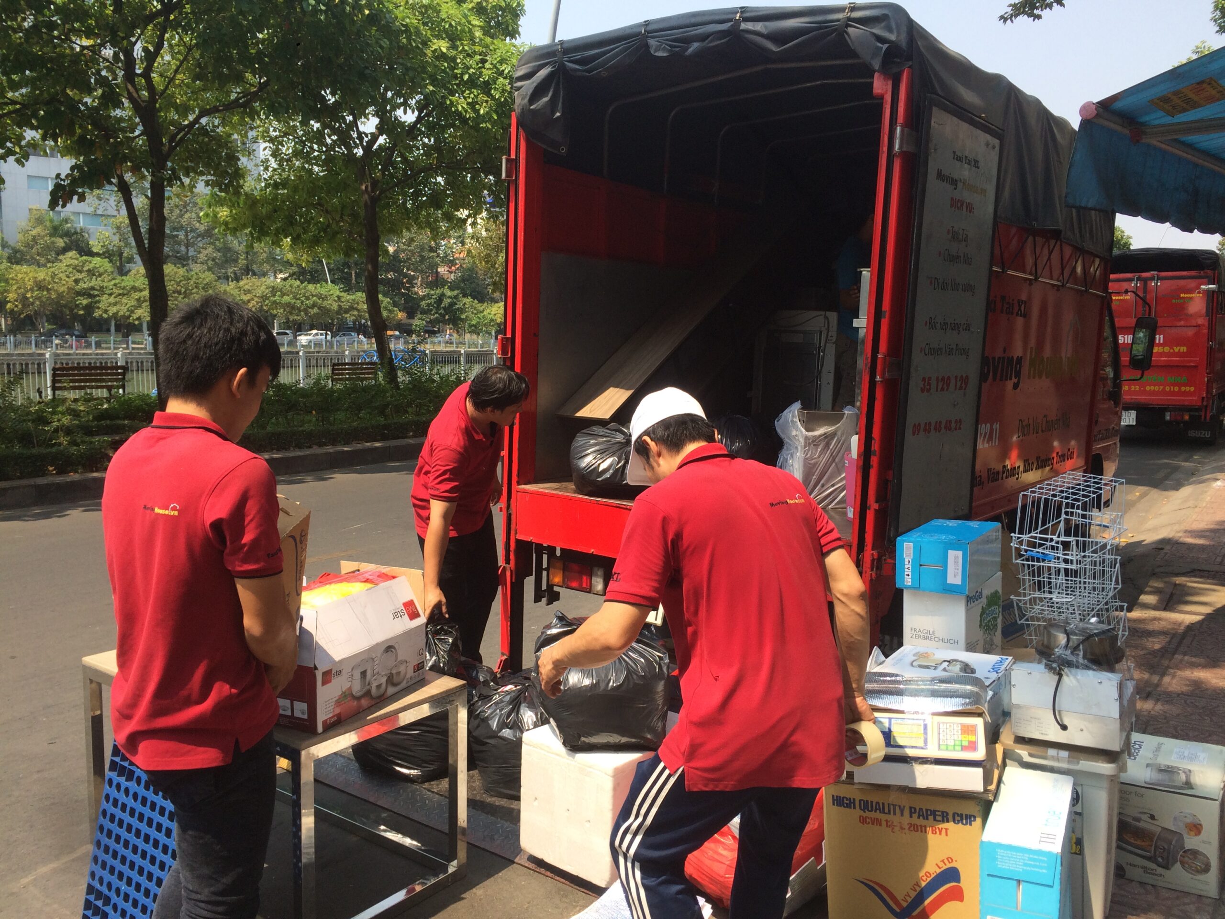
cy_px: 460
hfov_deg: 61.7
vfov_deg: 48.2
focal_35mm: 29
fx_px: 1026
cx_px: 612
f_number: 2.2
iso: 32
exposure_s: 1/1001
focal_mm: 4.15
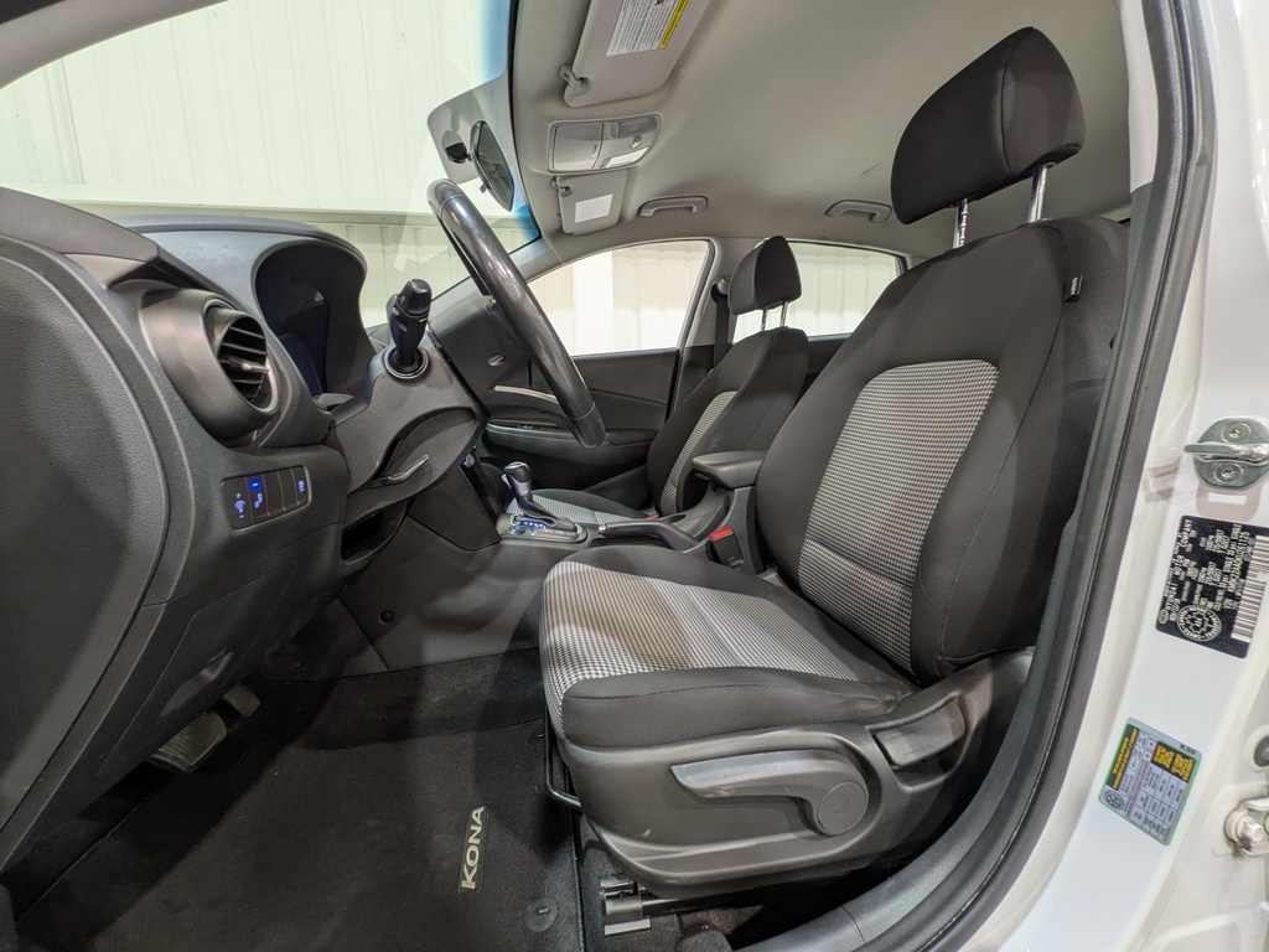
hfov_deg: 102.1
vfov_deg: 85.7
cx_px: 634
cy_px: 476
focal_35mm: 14
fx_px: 513
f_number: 2.2
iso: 68
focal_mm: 1.83
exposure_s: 1/25
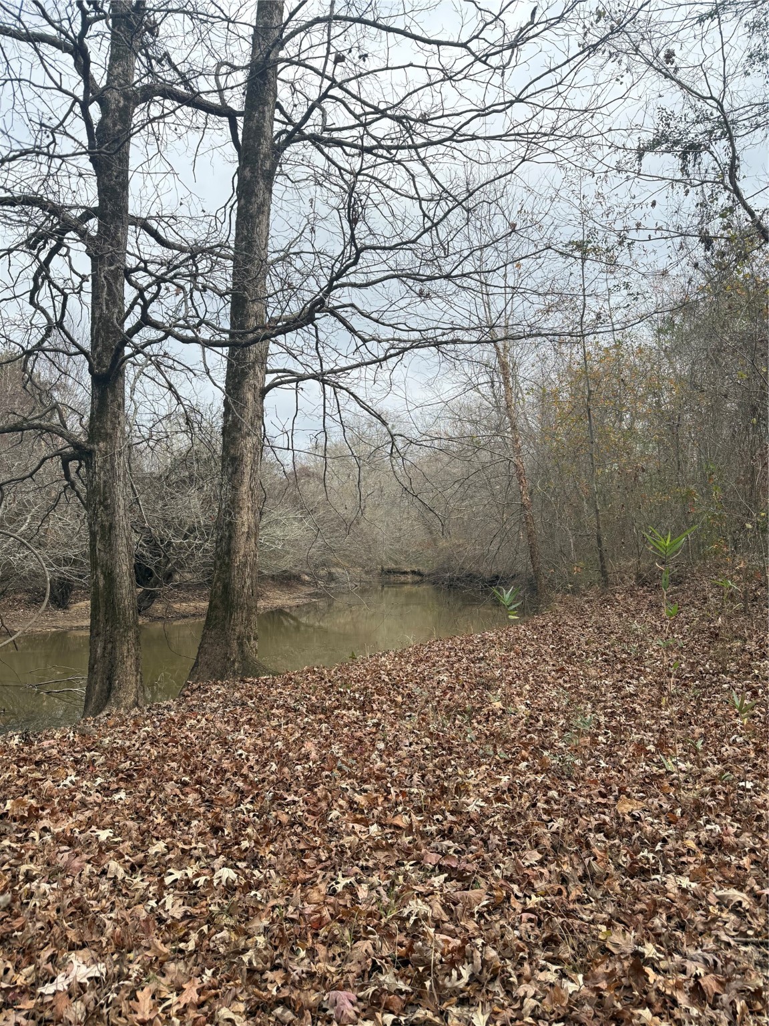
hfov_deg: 56.8
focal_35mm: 24
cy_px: 513
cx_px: 384
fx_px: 711
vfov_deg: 71.6
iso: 100
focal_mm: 6.76
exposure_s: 1/735
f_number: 1.78
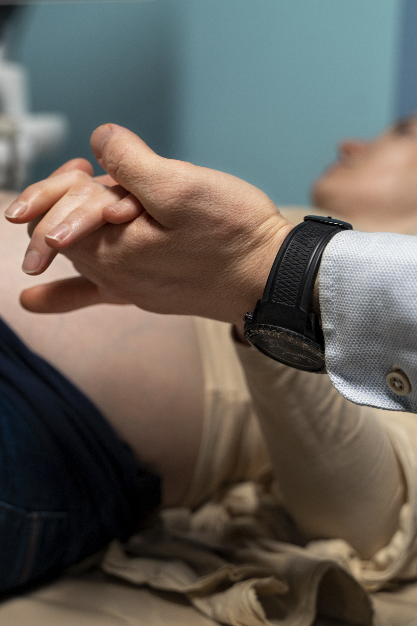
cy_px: 318
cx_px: 112
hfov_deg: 23.2
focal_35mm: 58
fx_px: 1008
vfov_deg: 34.5
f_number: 3.5
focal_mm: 38
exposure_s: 1/100
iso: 400
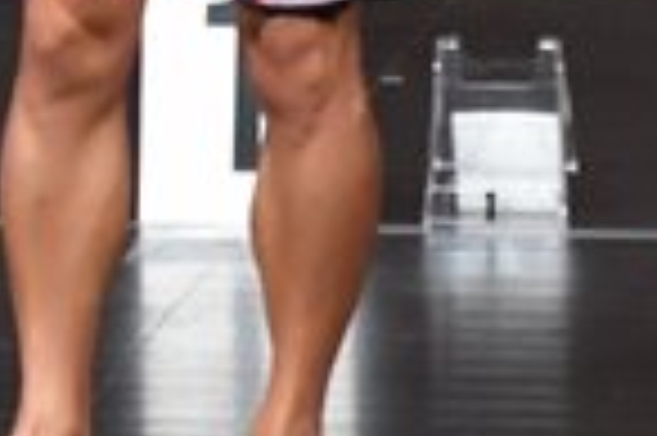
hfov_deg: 1.4
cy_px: -346
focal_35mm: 1517
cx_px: -794
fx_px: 27654
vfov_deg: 0.9
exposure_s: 1/400
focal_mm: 190
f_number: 5.6
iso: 4000
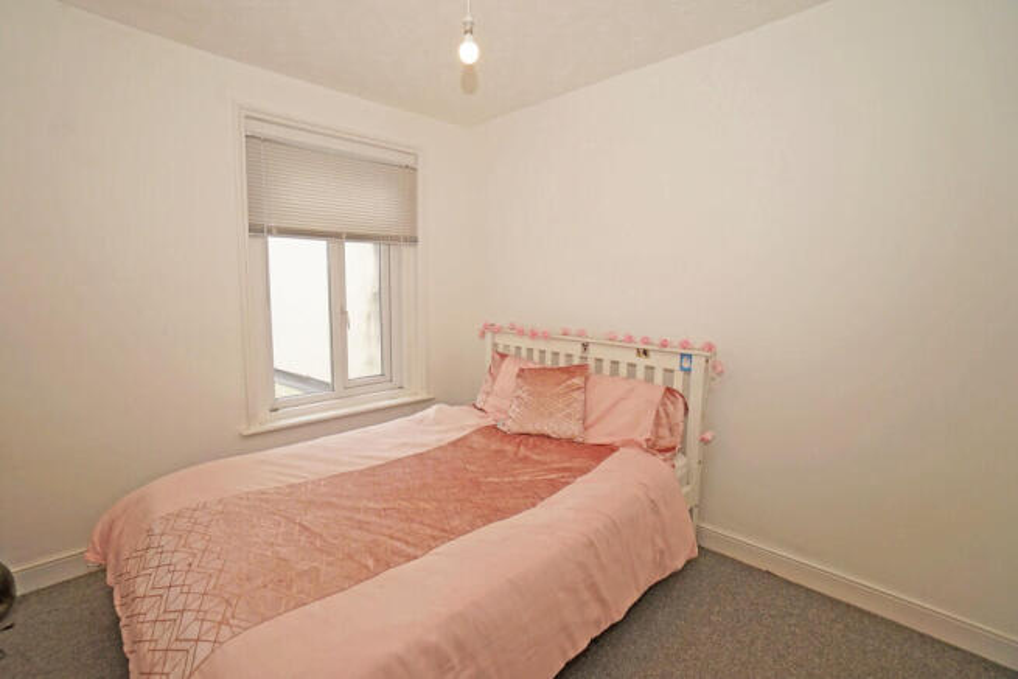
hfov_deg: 100.4
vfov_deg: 77.4
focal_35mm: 15
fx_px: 424
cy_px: 340
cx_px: 509
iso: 200
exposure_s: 1/160
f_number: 4
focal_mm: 10
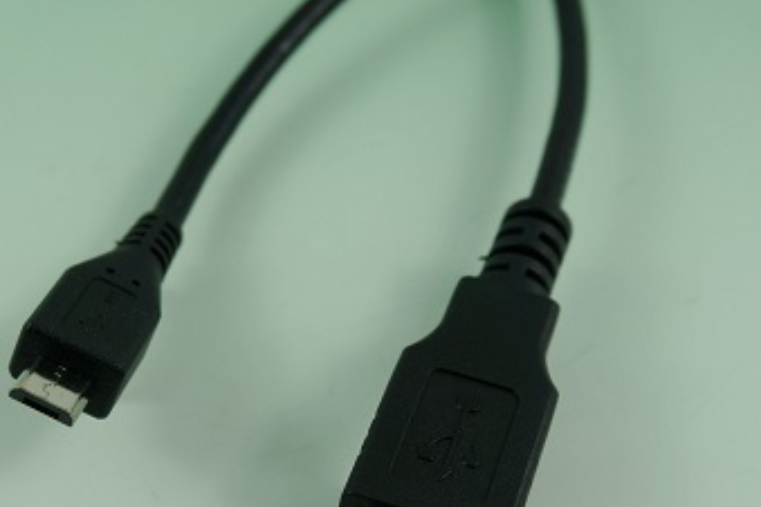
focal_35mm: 69
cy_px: 406
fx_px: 1458
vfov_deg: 19.5
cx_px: 242
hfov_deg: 29.0
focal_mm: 26
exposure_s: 1/100
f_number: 8
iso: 100
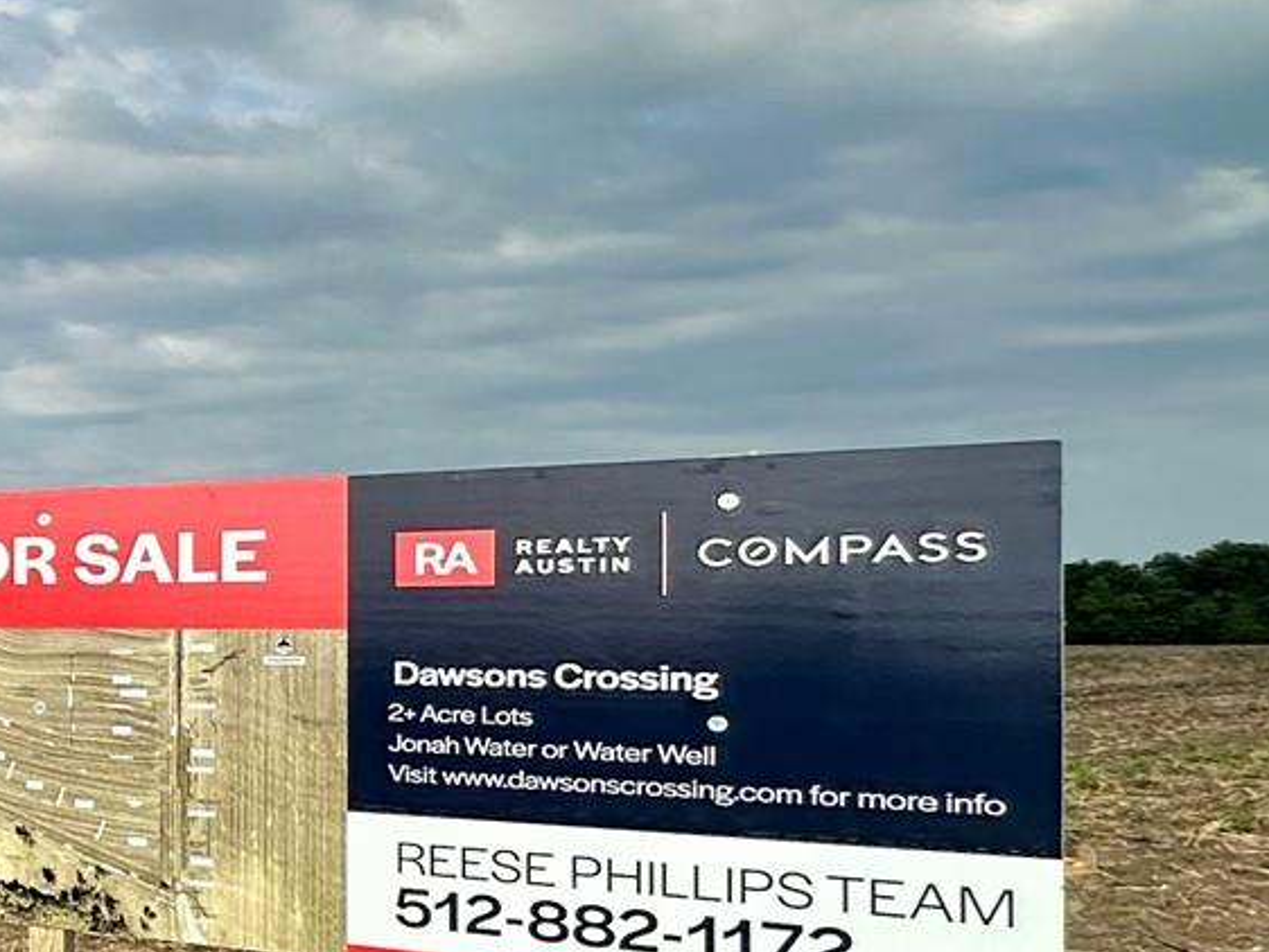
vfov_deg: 28.5
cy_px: 609
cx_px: -914
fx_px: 1870
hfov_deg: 23.4
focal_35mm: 51
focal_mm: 2.22
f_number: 2.2
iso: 40
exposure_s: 1/1795
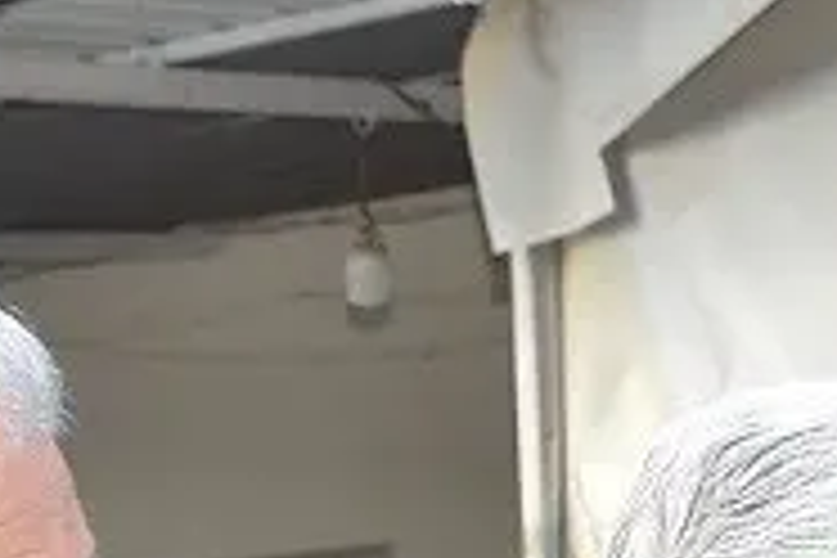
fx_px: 3929
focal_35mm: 169
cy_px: 1138
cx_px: 958
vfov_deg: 7.8
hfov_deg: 11.9
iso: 180
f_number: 5.6
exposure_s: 1/125
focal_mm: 20
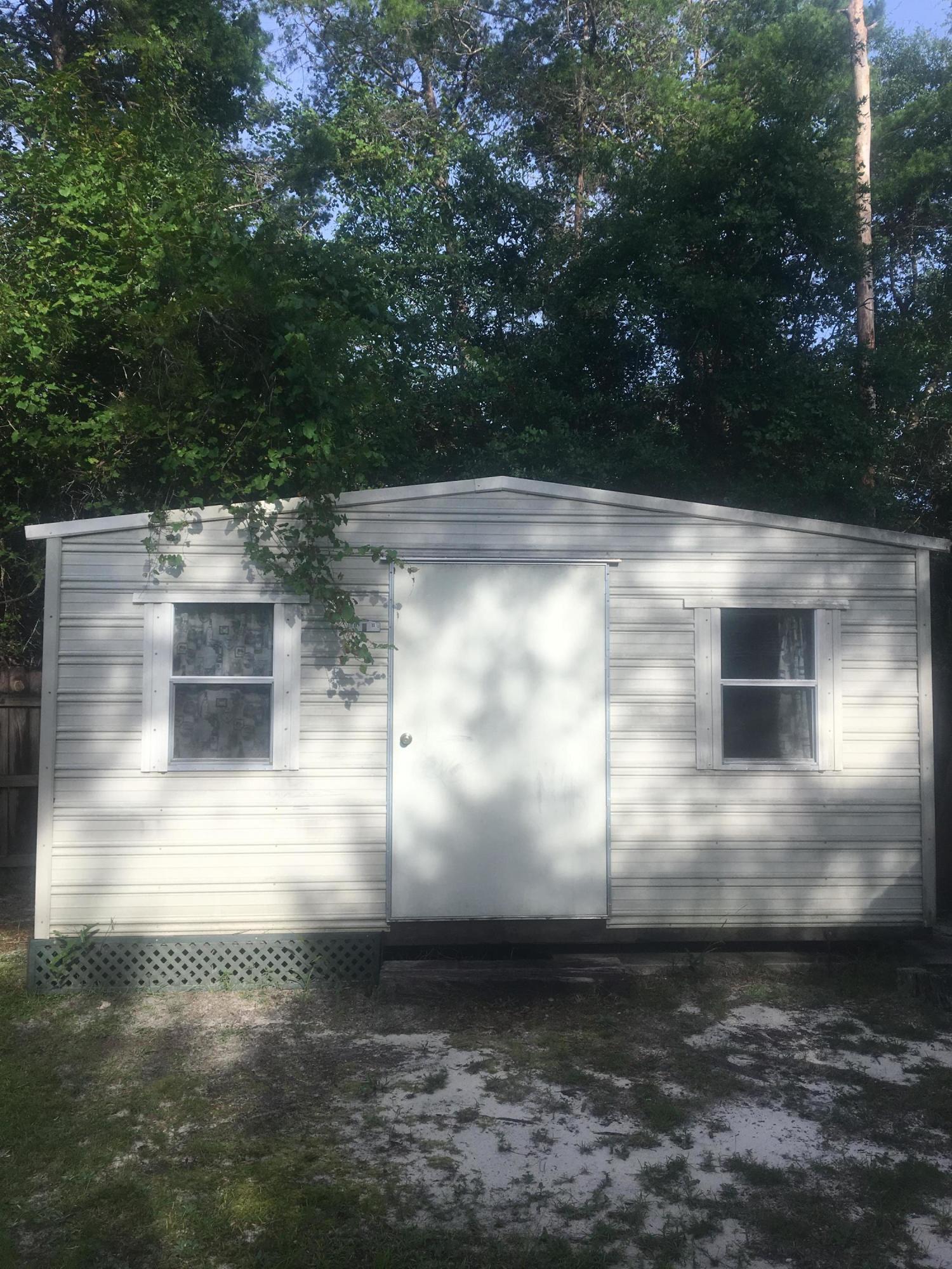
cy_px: 634
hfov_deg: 48.2
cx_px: 476
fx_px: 1063
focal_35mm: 29
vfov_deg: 61.7
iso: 25
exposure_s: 1/845
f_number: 2.2
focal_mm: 4.15
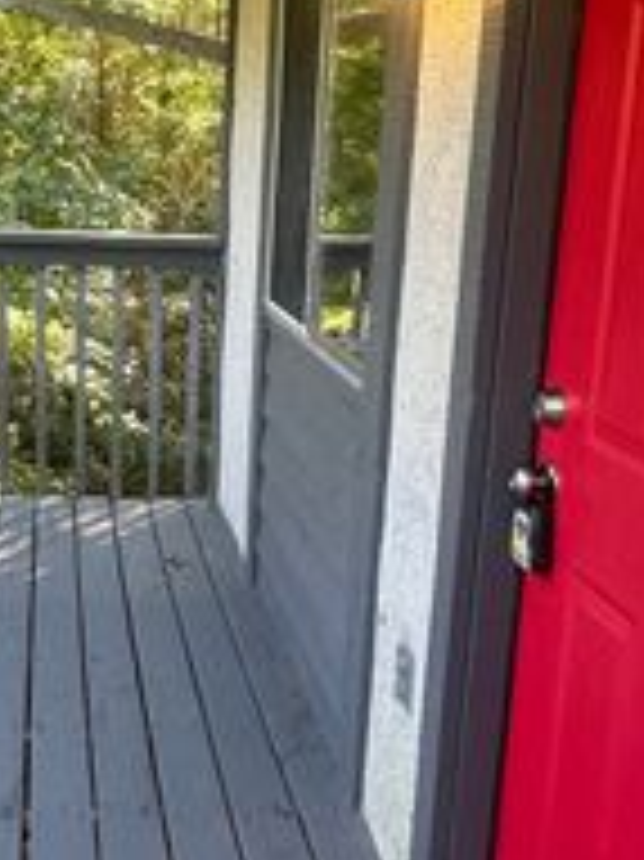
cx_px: 135
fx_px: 1217
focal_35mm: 49
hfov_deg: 29.0
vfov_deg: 38.9
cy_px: 435
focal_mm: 2.22
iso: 100
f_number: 2.2
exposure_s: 1/120
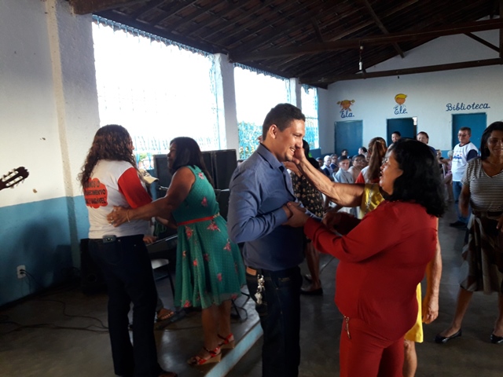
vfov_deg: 49.7
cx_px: 252
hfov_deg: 63.4
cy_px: 188
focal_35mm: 28
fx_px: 407
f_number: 1.9
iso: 100
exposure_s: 1/40
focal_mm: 3.7
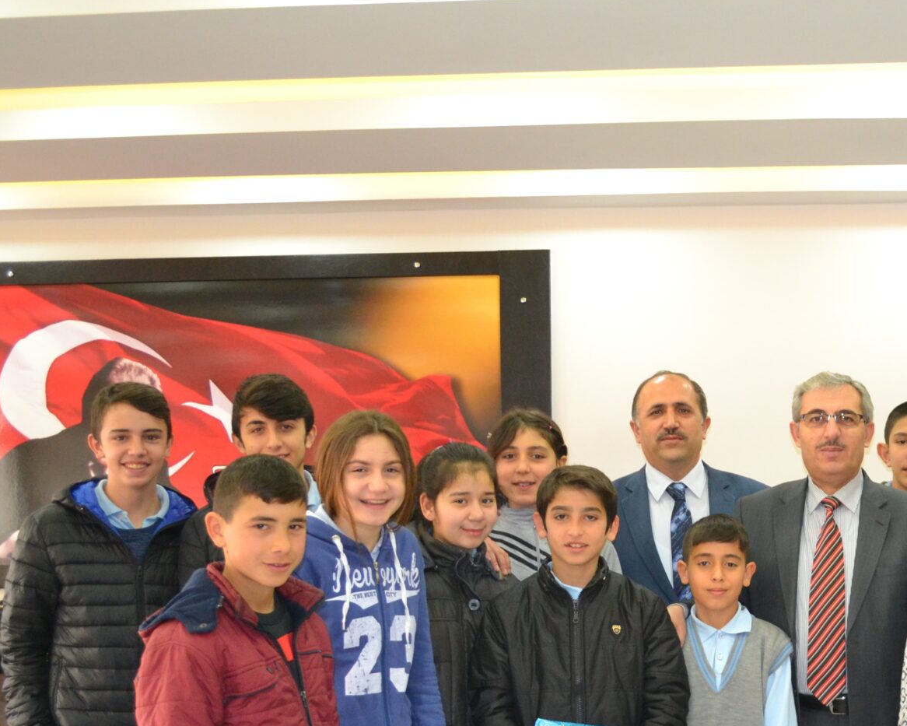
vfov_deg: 22.2
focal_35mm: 68
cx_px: 907
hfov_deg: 26.4
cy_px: 582
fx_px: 1826
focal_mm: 22
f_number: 3.8
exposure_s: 1/60
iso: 1100
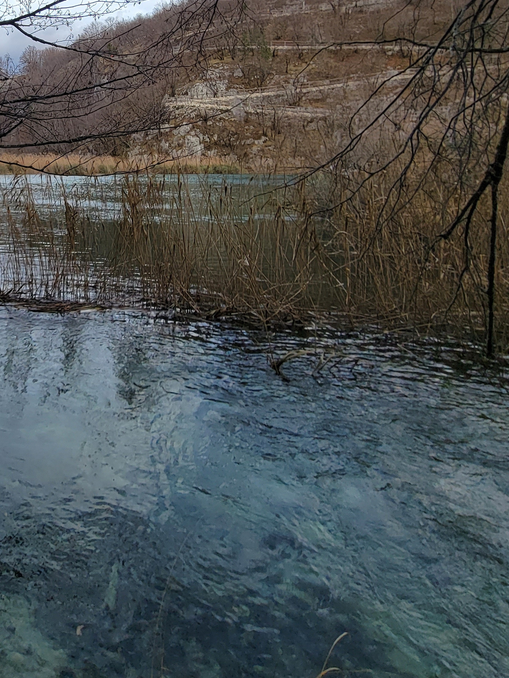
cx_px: 28
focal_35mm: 27
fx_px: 529
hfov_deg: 45.3
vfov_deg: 60.8
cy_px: 151
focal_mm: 2.2
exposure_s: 1/758
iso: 50
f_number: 2.2
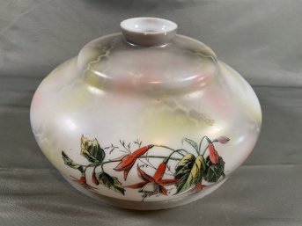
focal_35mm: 26
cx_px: 151
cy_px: 113
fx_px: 227
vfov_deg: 53.0
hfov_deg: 67.3
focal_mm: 4.25
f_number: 1.8
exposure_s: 1/60
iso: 125
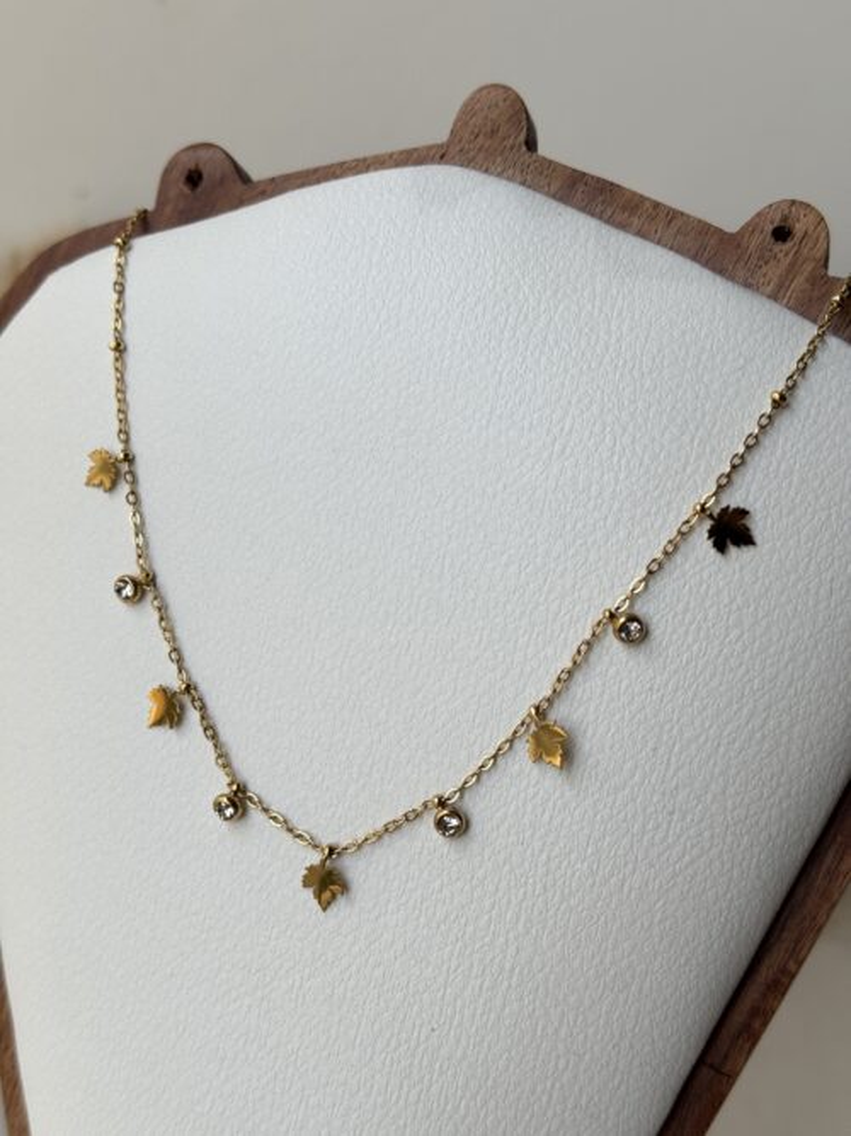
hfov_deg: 30.3
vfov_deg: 39.7
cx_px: 426
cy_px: 568
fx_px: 1574
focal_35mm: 48
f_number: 1.78
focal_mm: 6.76
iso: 50
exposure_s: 1/135
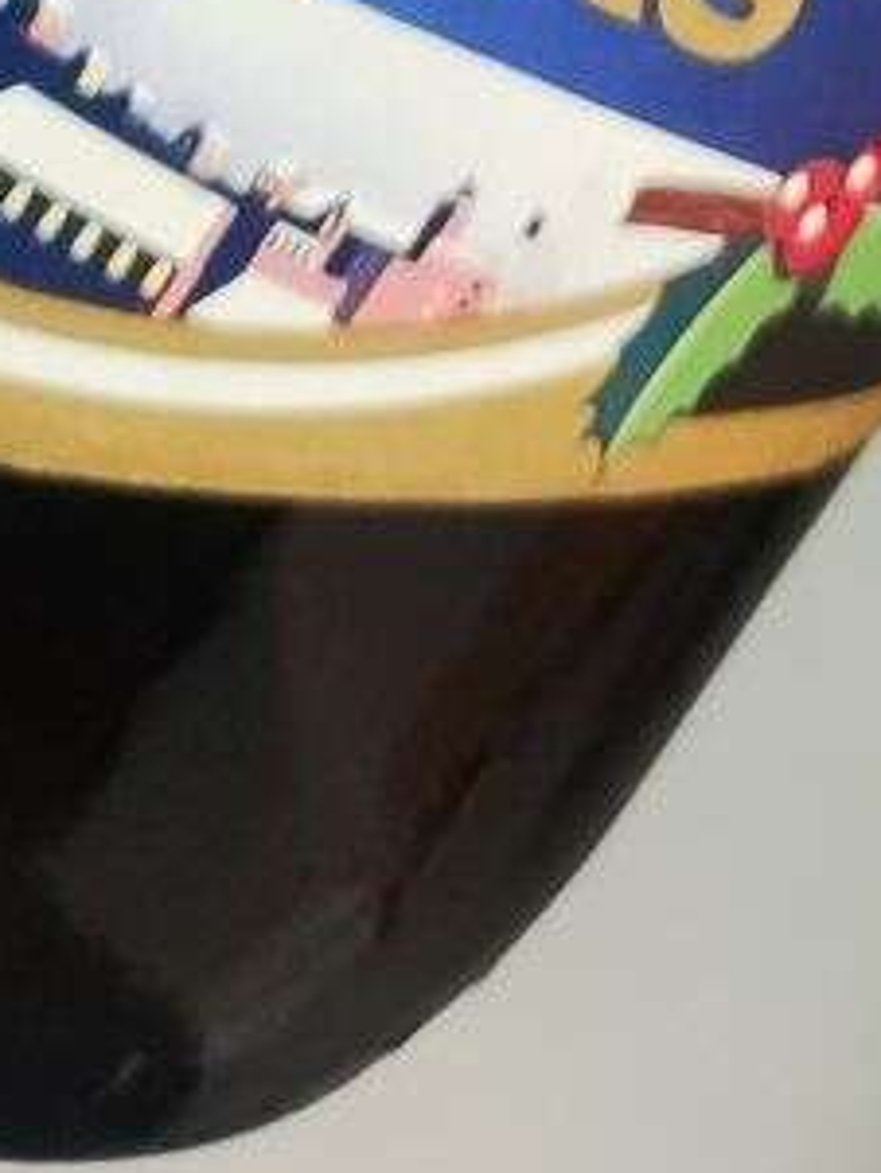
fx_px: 5765
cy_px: -2428
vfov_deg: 9.2
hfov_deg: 8.6
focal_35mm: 170
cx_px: 1290
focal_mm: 4.71
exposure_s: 1/50
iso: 353
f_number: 1.79
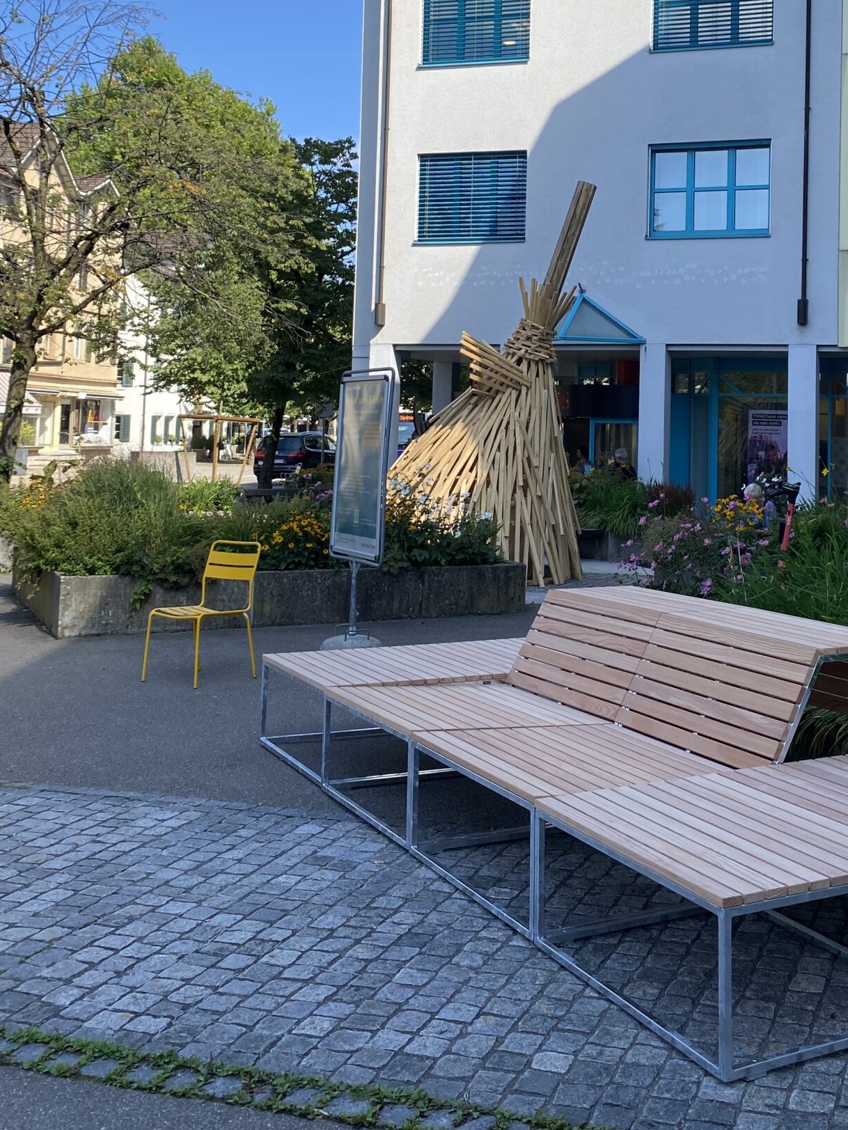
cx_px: 583
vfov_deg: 44.8
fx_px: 1339
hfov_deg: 34.7
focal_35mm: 41
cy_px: 336
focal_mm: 4.25
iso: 32
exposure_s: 1/1464
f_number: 1.8
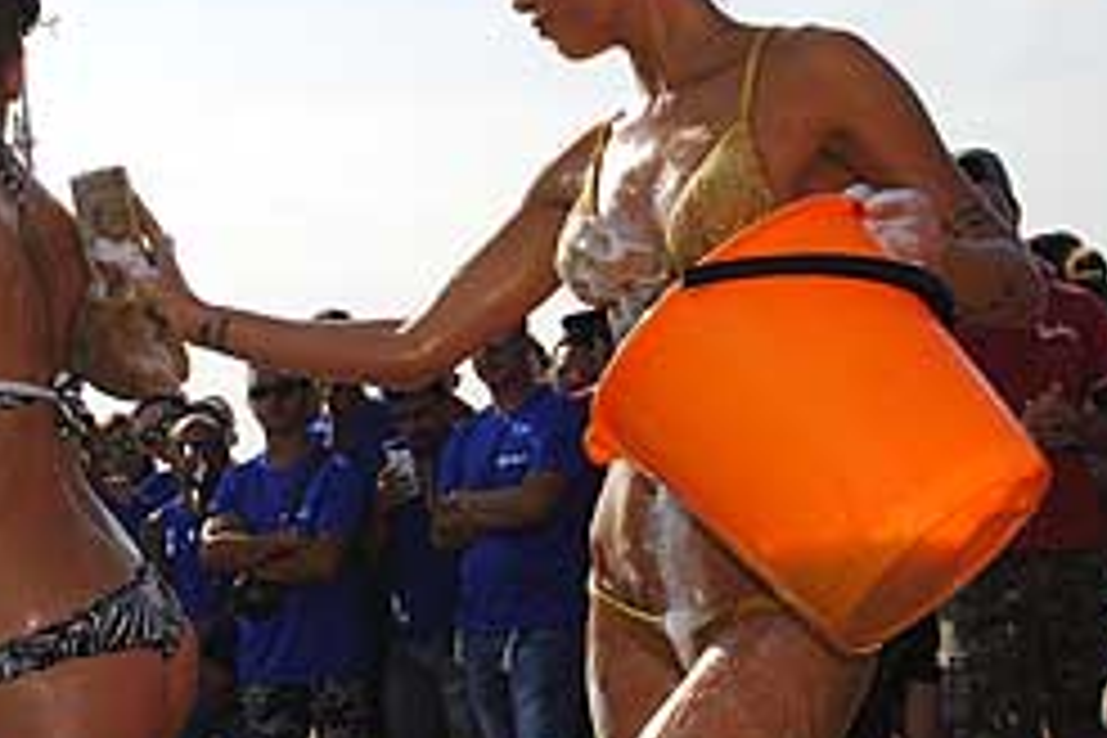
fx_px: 2368
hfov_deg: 26.1
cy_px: 378
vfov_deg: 17.7
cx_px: 320
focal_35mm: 77
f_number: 9
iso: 100
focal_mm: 26
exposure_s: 1/200
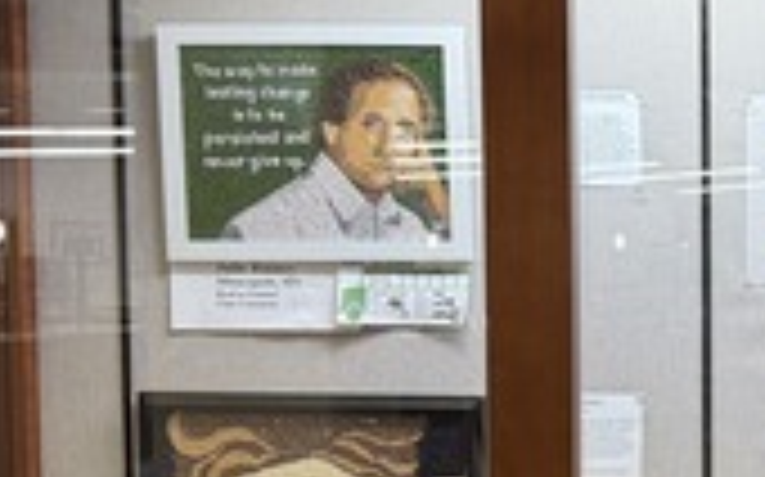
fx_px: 1583
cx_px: 893
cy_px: 364
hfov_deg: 24.8
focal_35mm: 76
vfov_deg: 17.0
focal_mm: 6.76
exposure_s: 1/120
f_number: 1.78
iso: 200
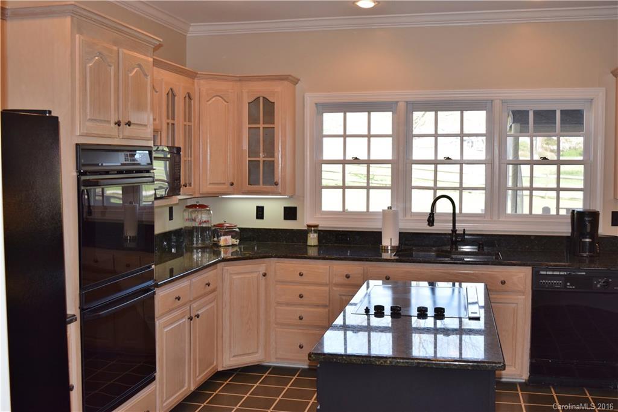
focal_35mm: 39
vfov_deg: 34.2
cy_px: 206
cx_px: 309
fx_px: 669
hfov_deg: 49.6
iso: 640
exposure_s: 1/125
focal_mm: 26
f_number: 5.6
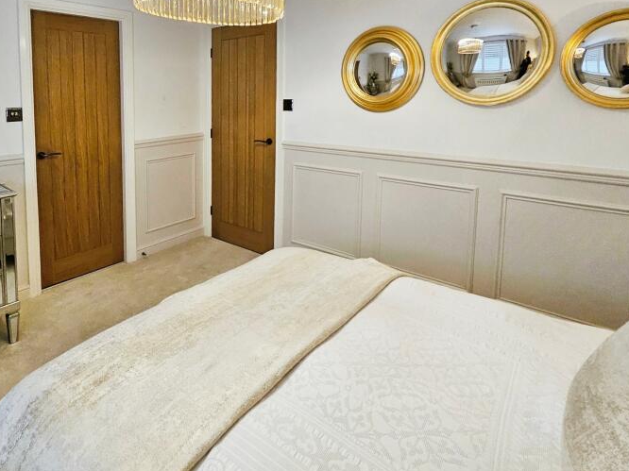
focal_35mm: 20
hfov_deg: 80.7
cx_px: 248
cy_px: 190
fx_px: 363
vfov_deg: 65.4
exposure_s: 1/50
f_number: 2.2
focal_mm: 1.7
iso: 400
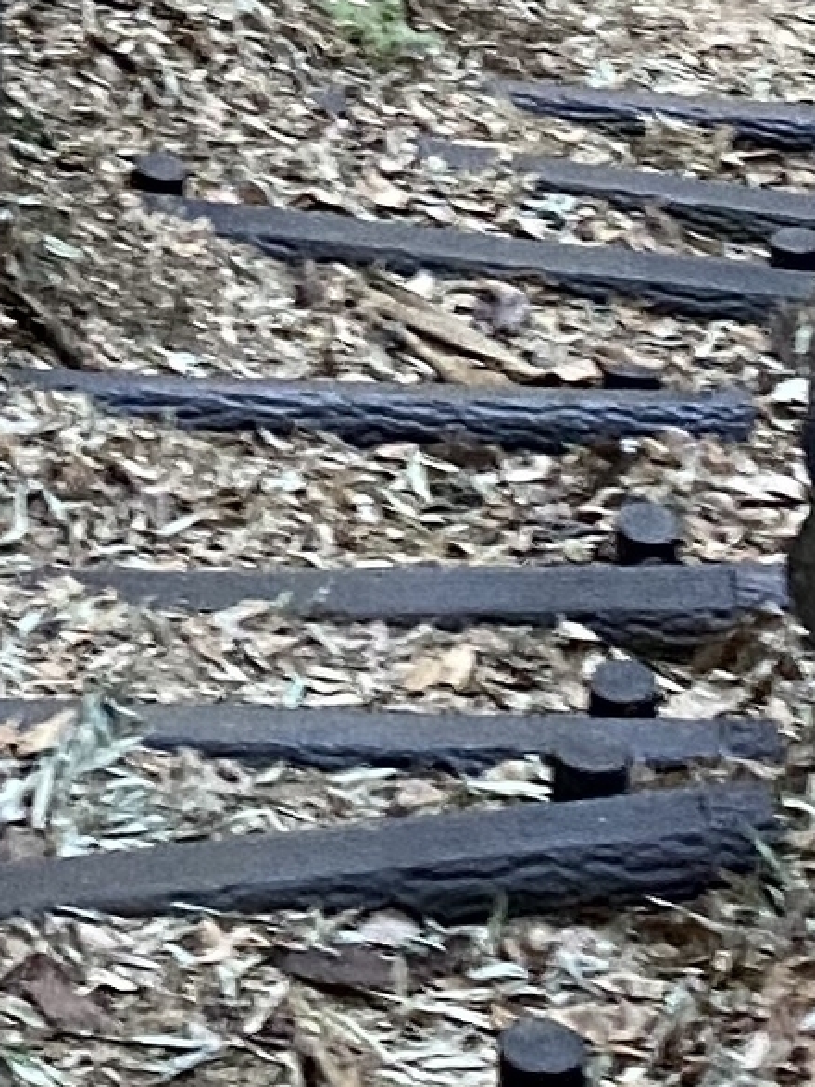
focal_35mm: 170
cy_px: -1826
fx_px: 5339
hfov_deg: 8.7
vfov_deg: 9.7
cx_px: 424
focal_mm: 4.2
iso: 200
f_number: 1.8
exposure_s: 1/50
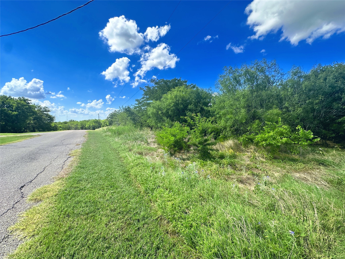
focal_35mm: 14
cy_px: 130
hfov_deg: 102.1
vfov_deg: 85.7
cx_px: 172
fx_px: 140
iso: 40
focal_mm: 2.22
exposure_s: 1/910
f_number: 2.2
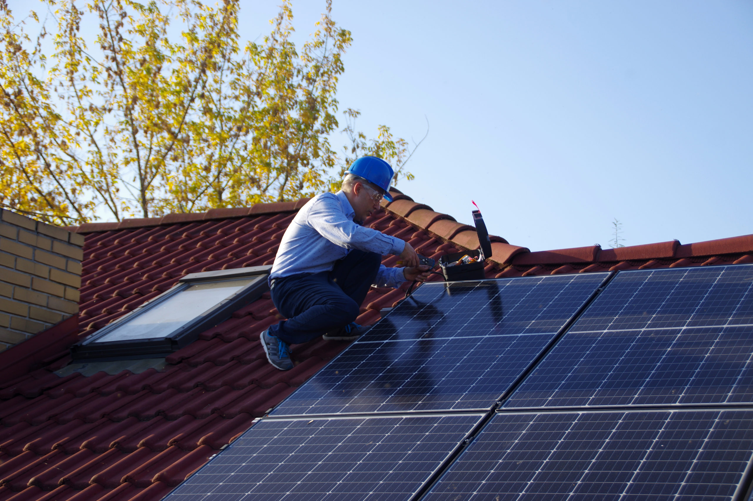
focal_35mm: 72
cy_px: 250
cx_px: 376
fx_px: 1505
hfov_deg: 28.1
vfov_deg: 18.9
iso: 100
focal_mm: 48
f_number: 4.5
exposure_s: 1/250
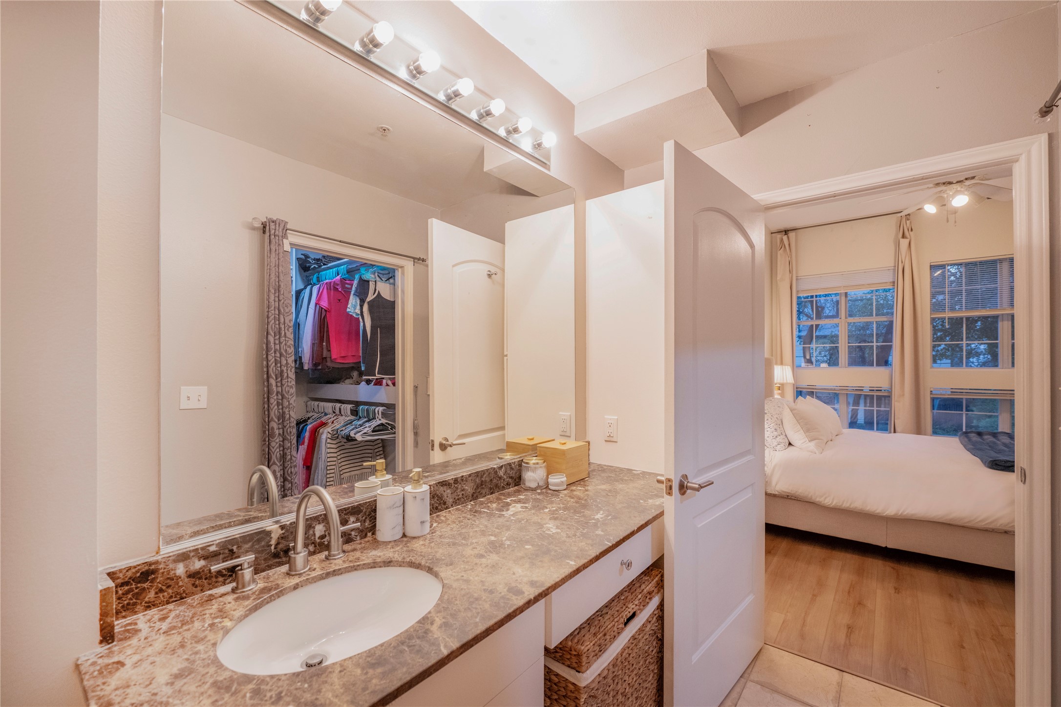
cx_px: 530
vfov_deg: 81.2
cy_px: 354
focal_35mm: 14
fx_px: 412
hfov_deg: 104.3
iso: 800
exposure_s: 1/60
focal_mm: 14
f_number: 5
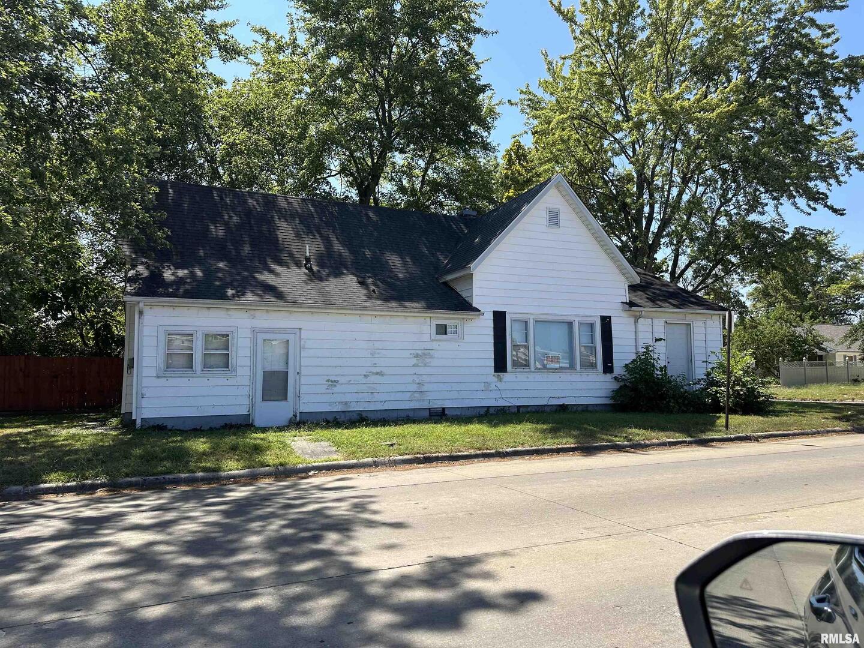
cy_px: 324
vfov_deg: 56.8
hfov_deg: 71.6
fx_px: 599
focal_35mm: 24
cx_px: 432
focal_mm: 6.86
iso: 80
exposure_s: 1/2591
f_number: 1.78
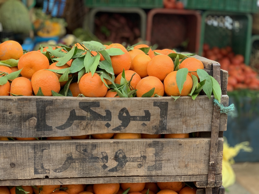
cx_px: 130
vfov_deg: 28.0
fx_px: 389
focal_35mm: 52
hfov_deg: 36.8
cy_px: 97
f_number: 2.4
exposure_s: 1/122
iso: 25
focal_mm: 6
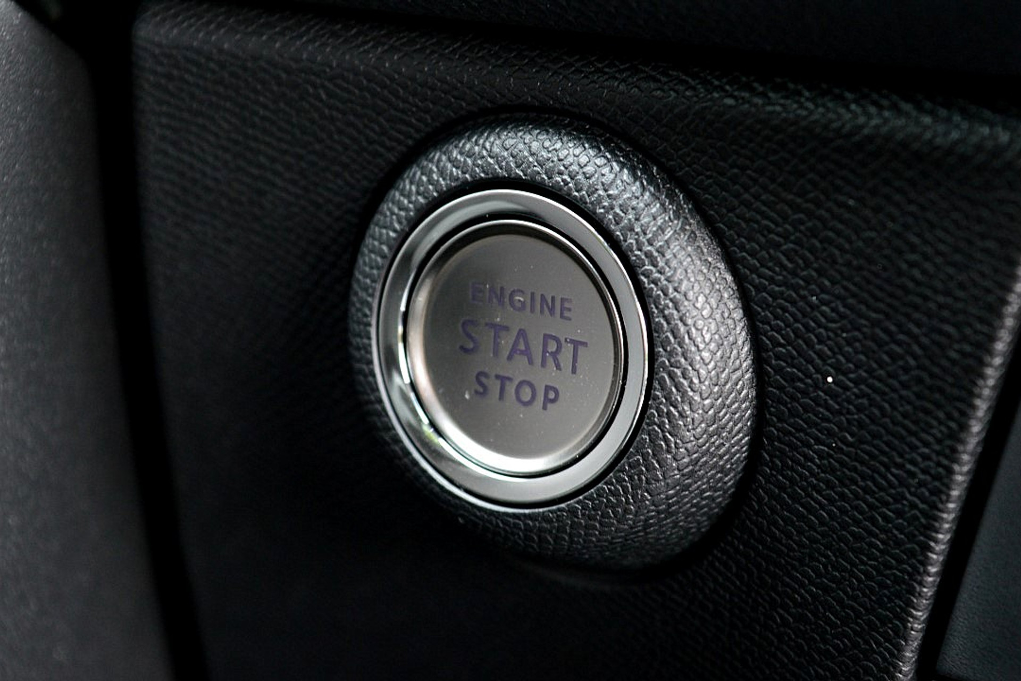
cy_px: 340
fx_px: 2340
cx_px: 510
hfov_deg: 24.6
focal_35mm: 82
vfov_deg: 16.6
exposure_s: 1/25
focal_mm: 55
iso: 800
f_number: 5.6
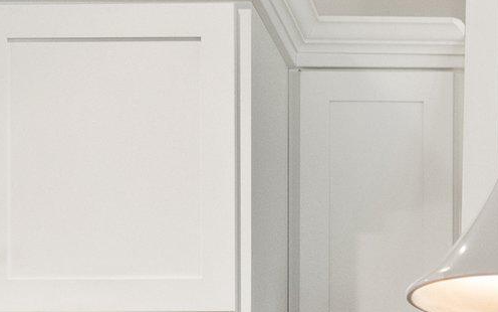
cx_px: 719
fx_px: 1656
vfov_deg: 10.2
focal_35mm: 122
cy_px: 550
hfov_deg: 15.9
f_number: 8
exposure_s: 1/8
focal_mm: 19.5
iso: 800
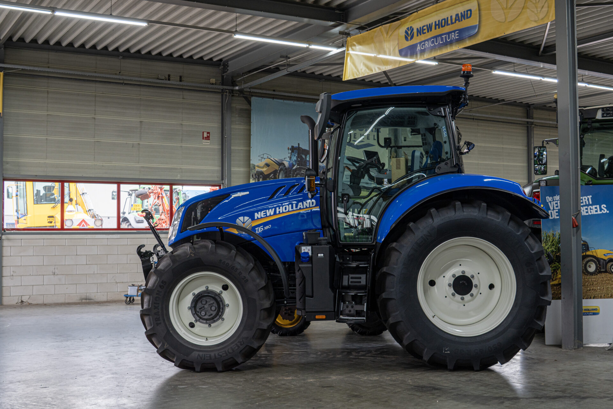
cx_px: 306
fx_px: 715
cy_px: 204
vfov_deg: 31.9
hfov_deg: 46.4
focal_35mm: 42
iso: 160
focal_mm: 28
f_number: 4.5
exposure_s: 1/25
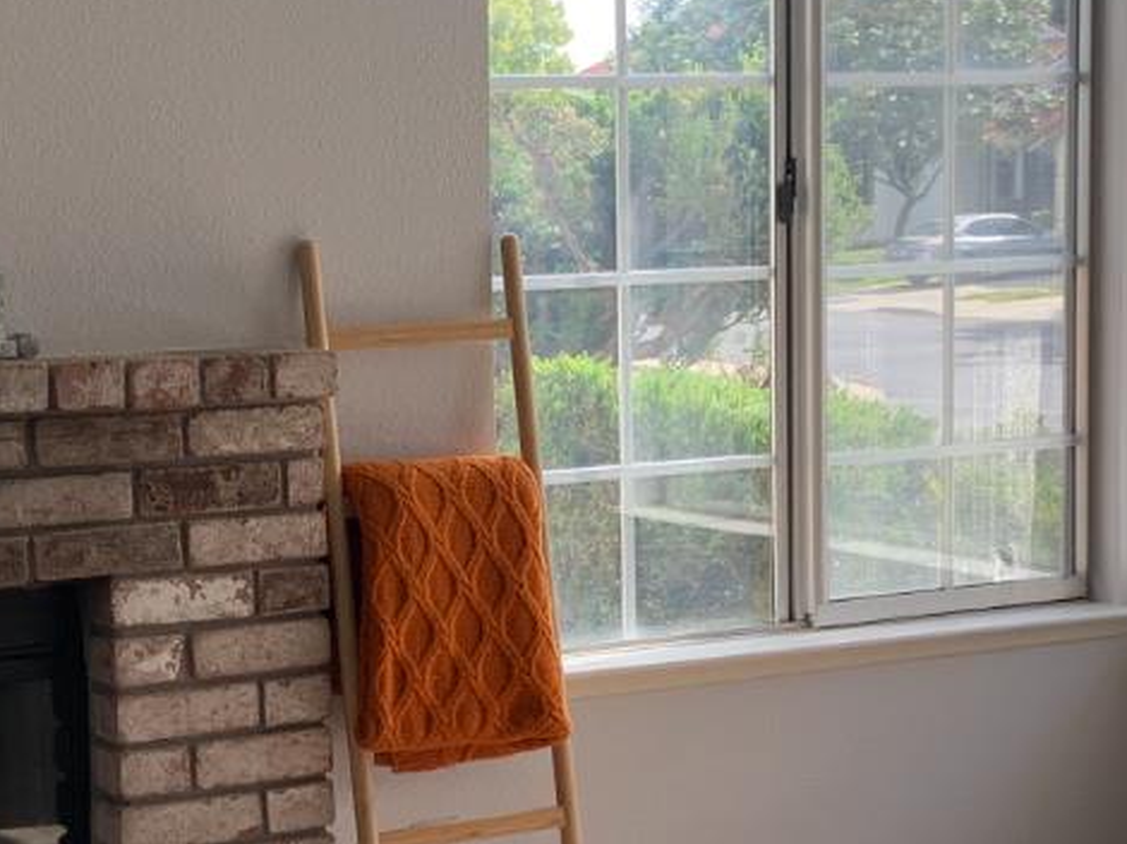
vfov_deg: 17.7
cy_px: 548
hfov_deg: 23.5
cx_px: 432
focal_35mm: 83
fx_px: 2701
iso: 25
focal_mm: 4.25
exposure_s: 1/257
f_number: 1.8
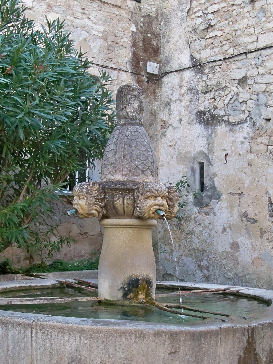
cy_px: 221
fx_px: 568
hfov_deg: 27.0
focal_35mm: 54
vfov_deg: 35.4
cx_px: 125
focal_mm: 6.2
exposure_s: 1/100
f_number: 3.5
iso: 100
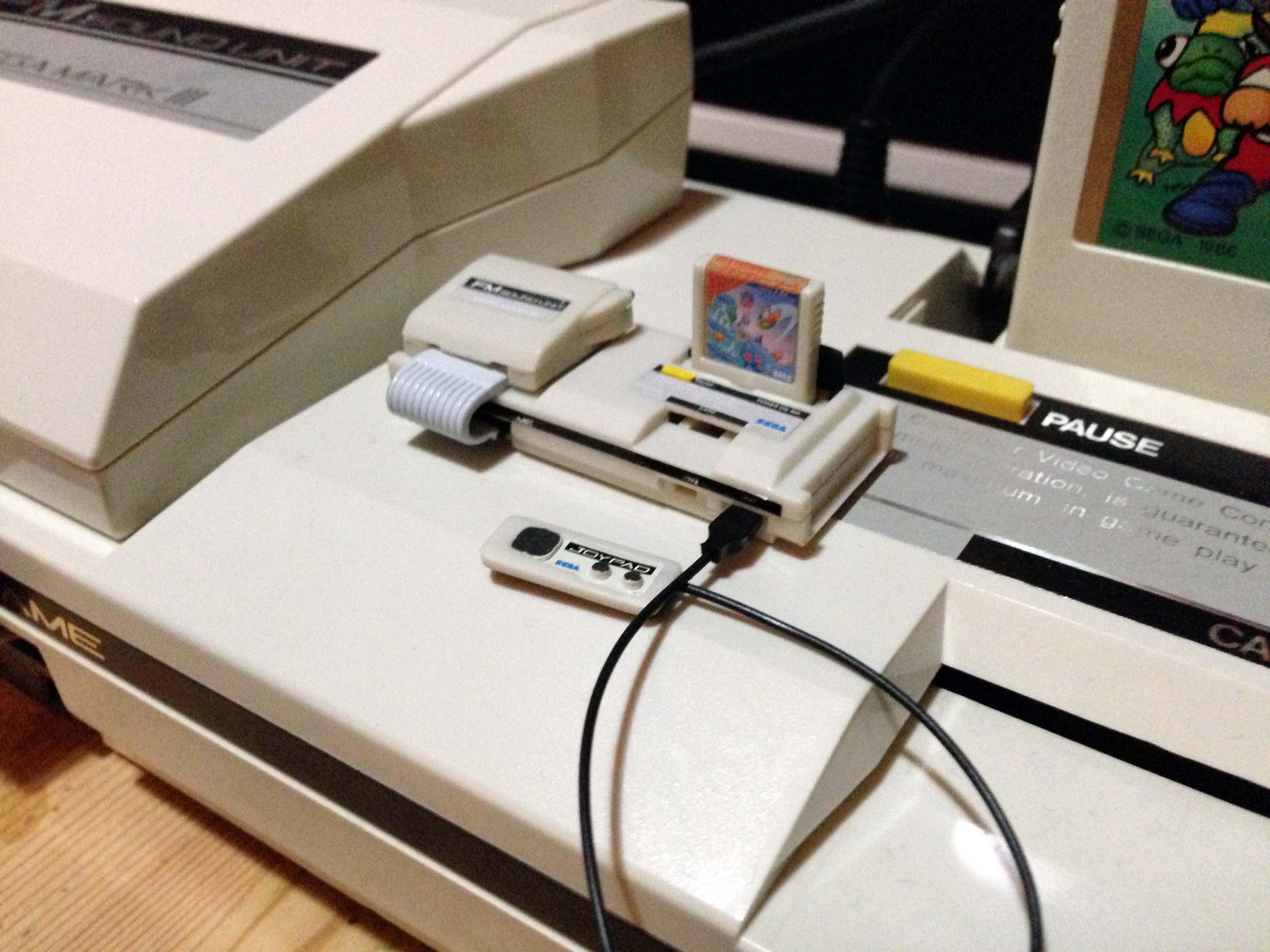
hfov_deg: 55.4
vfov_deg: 42.9
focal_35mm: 33
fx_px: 1211
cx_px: 635
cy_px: 476
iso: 640
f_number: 2.4
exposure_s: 1/15
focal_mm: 4.12
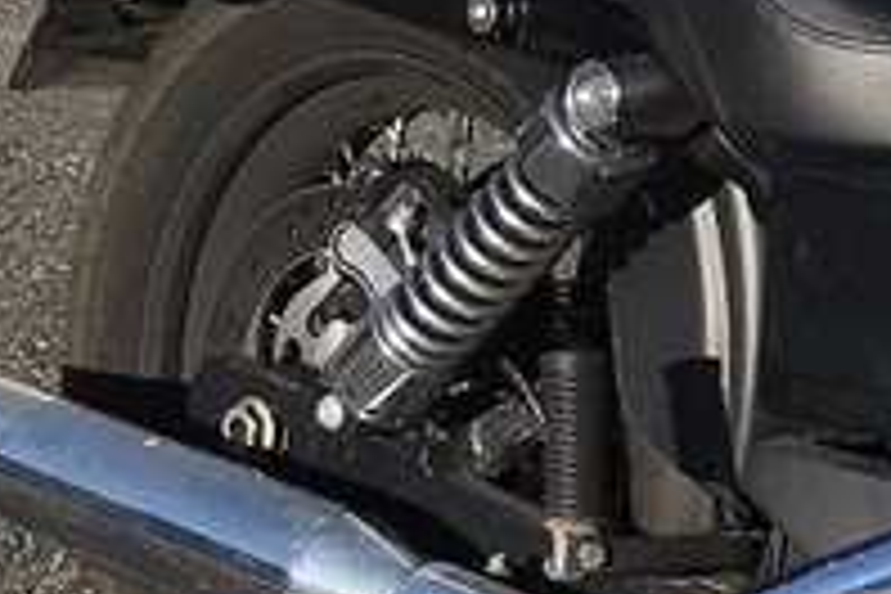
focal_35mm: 188
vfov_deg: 7.3
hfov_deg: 10.4
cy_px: 230
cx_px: 1512
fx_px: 4653
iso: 20
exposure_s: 1/3546
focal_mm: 3.99
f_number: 1.8
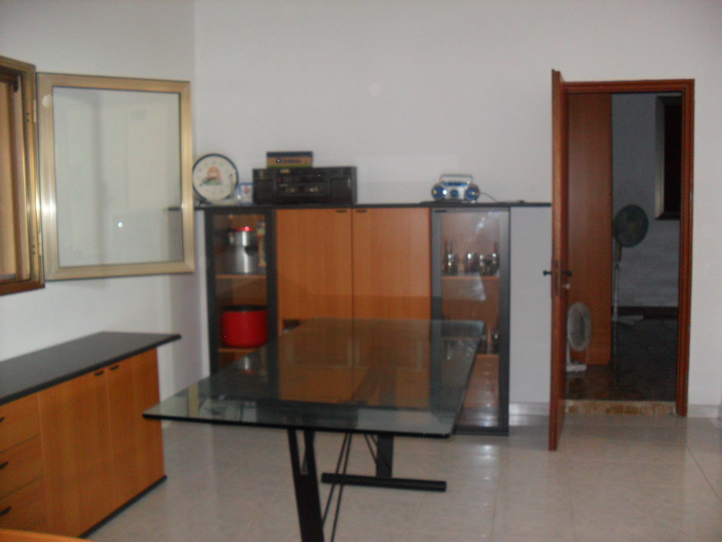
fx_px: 730
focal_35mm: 35
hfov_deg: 52.6
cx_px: 361
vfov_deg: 40.7
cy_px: 271
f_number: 3
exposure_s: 1/45
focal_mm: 6.3
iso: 200
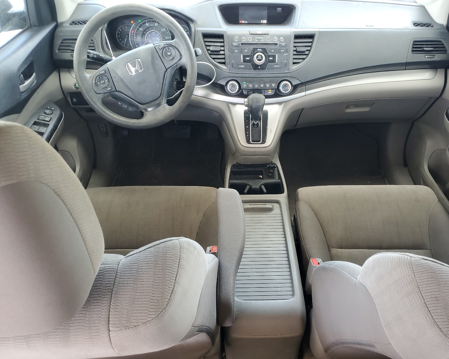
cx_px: 246
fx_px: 372
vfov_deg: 51.5
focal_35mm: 28
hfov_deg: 62.1
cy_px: 180
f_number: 1.5
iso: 80
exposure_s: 1/60.2
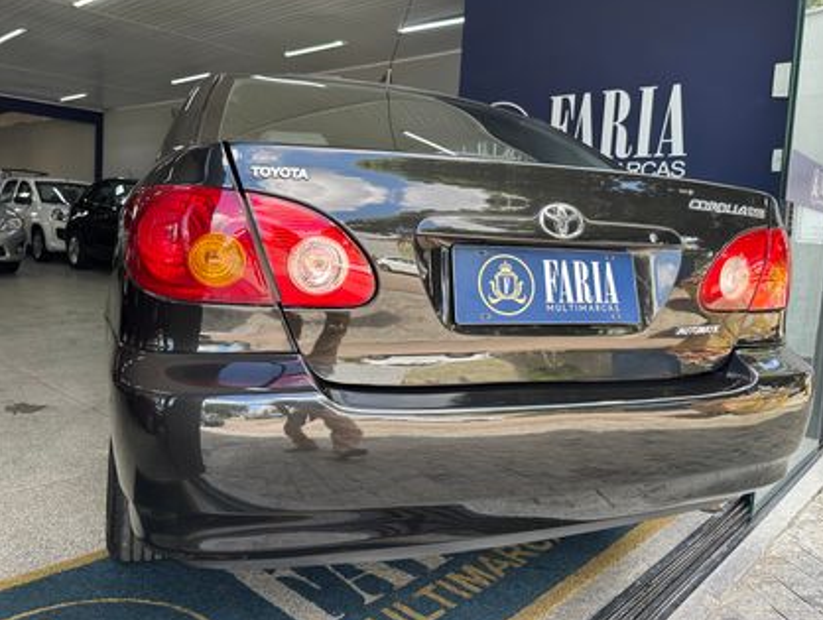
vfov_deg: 51.5
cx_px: 429
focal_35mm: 27
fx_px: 643
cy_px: 293
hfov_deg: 65.2
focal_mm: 6.86
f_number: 1.78
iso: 64
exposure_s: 1/162
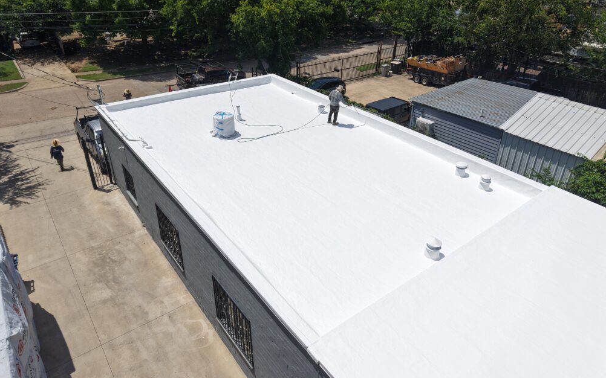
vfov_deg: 47.3
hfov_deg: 70.4
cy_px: 152
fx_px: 429
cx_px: 306
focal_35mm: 26
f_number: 1.8
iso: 150
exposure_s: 1/8000
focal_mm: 8.67
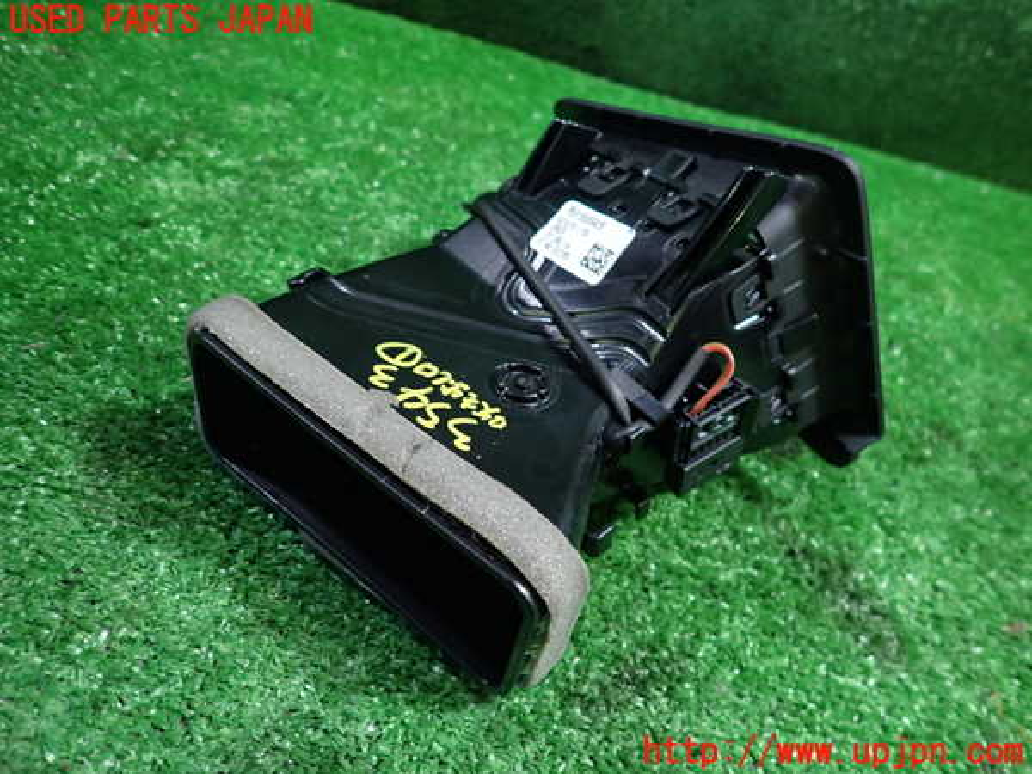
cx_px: 516
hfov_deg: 69.4
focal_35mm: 25
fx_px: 745
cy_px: 387
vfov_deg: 54.9
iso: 400
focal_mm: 4.5
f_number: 2
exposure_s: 1/30
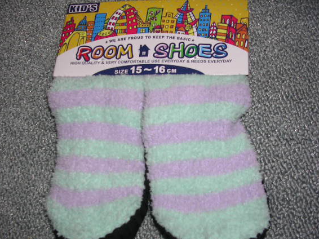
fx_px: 396
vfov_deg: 33.6
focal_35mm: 43
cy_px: 125
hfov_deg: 43.9
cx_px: 163
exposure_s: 1/60.1
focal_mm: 5.8
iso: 50
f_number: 2.8
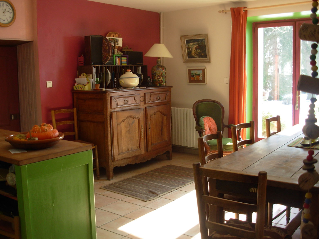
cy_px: 118
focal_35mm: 39
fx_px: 359
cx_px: 157
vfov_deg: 36.8
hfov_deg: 47.9
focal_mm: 6.3
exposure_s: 1/52.3
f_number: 2.9
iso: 50
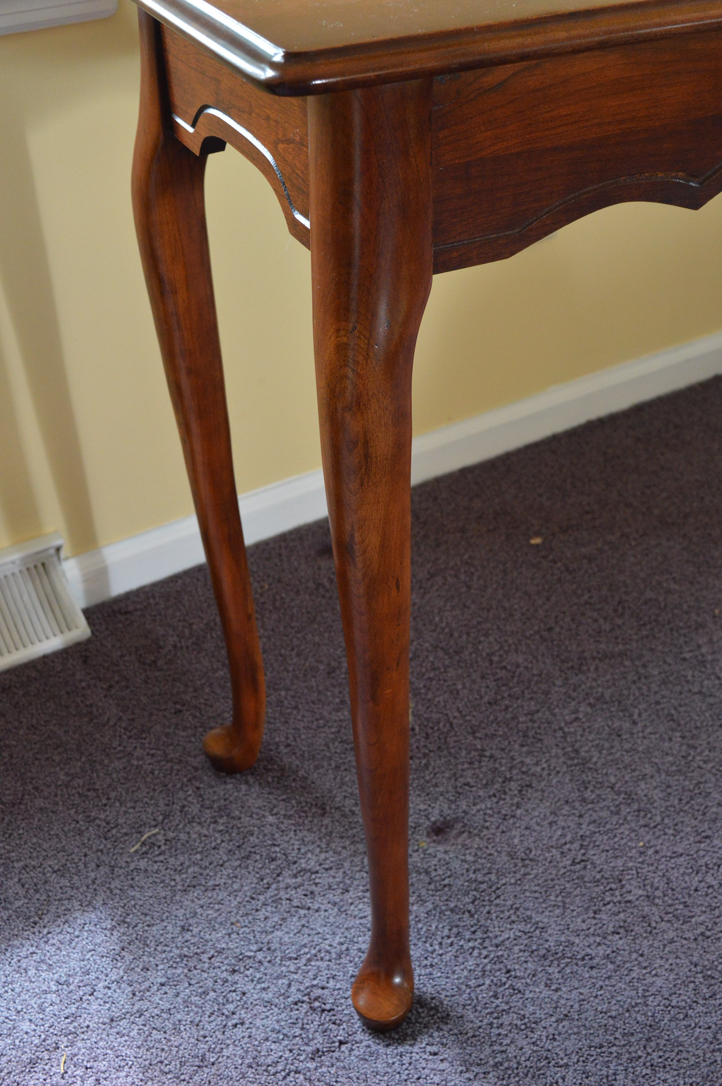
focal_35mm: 46
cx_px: 361
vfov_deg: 42.4
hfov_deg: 28.9
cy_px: 543
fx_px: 1401
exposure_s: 1/80
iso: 1600
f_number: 6.3
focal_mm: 31
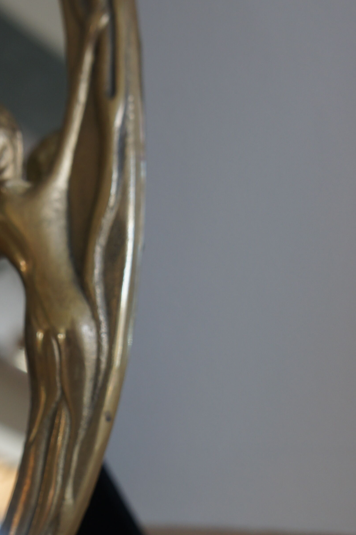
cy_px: 380
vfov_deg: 33.0
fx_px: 890
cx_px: 25
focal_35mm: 60
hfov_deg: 22.0
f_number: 5
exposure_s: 1/60
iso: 200
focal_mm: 21
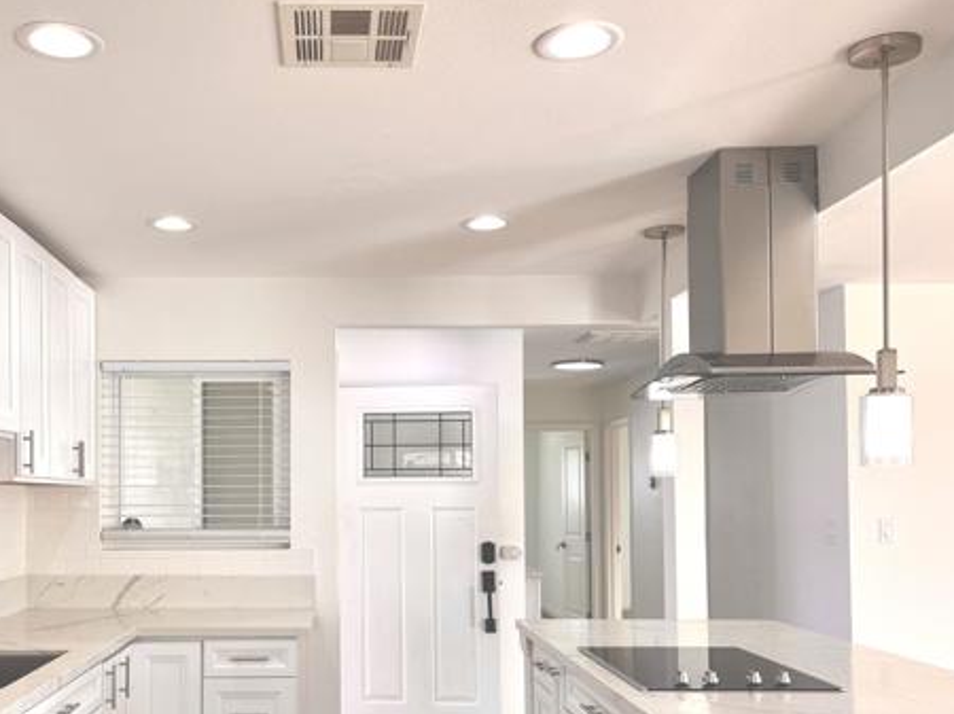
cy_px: 464
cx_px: 322
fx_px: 1019
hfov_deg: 49.3
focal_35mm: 37
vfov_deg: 38.3
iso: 32
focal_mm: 4.2
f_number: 1.6
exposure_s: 1/262
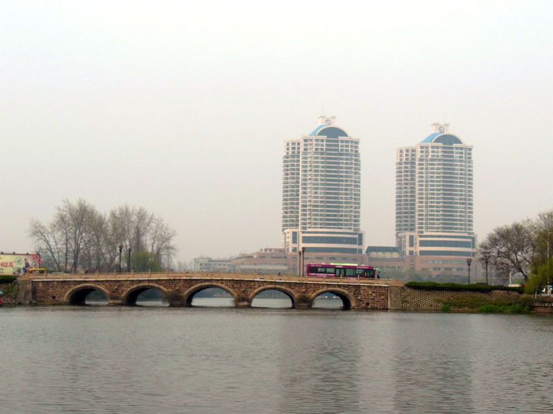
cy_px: 207
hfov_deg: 27.8
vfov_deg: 21.0
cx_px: 276
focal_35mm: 70
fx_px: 1118
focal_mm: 12.4
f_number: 5.2
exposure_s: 1/800
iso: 125
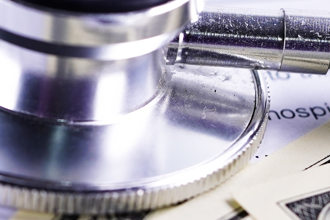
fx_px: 3739
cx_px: -34
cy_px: 95
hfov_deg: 5.0
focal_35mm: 408
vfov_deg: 3.4
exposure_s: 1/100
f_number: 4.5
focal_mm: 90
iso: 320
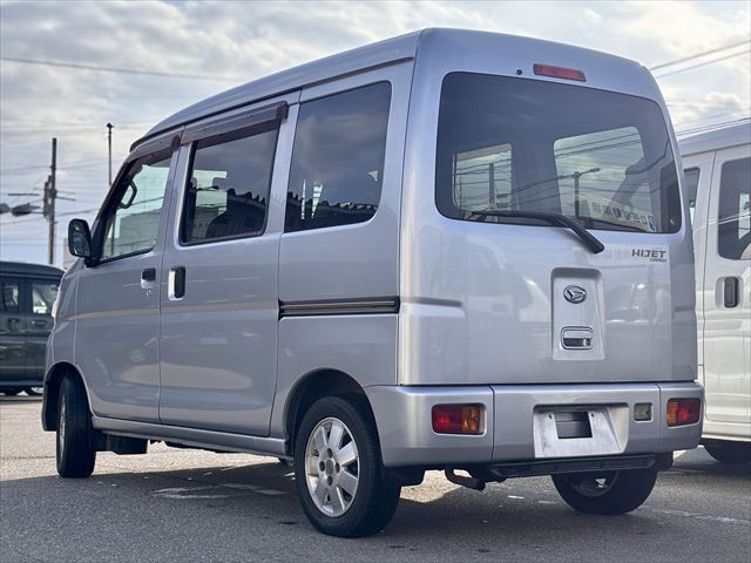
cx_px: 376
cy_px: 282
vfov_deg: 28.0
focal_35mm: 52
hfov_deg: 36.8
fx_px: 1128
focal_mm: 5.96
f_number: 1.6
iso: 32
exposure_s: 1/1912
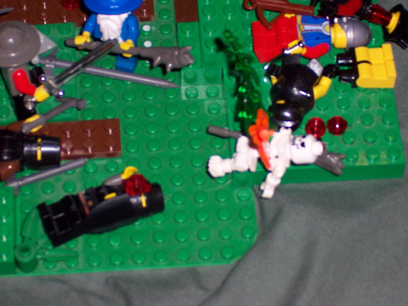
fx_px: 1697
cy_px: 153
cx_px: 204
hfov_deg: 13.7
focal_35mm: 144
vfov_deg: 10.3
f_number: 4.9
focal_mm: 22.4
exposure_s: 1/125
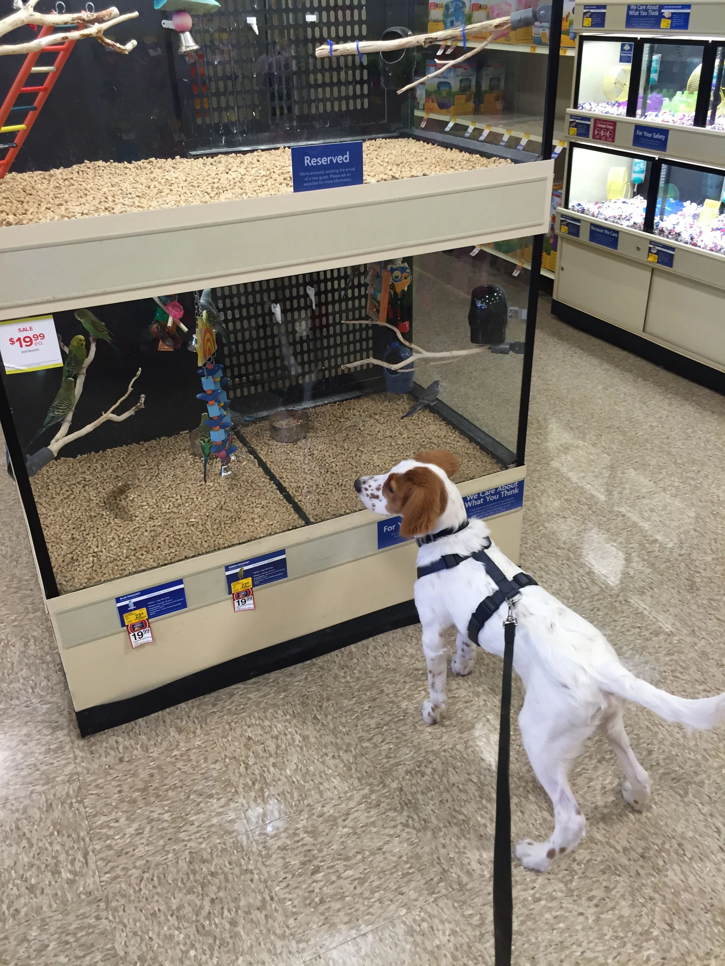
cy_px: 483
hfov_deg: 48.2
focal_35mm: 29
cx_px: 362
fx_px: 810
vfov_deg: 61.7
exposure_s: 1/30
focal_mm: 4.15
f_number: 2.2
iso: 64
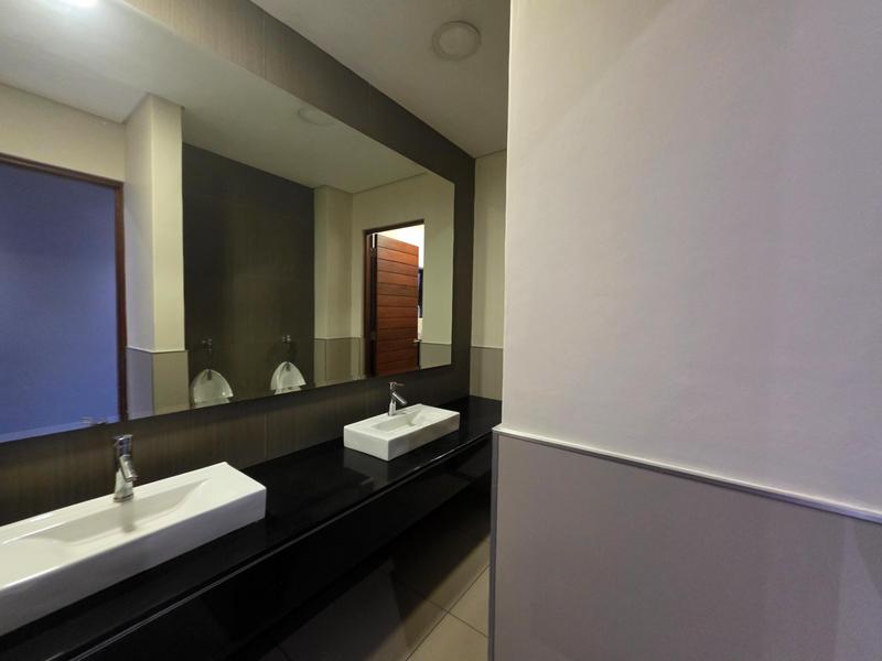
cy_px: 330
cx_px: 441
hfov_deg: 106.2
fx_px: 331
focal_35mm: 13
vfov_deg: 89.9
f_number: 1.9
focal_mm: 2.2
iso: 640
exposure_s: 1/50
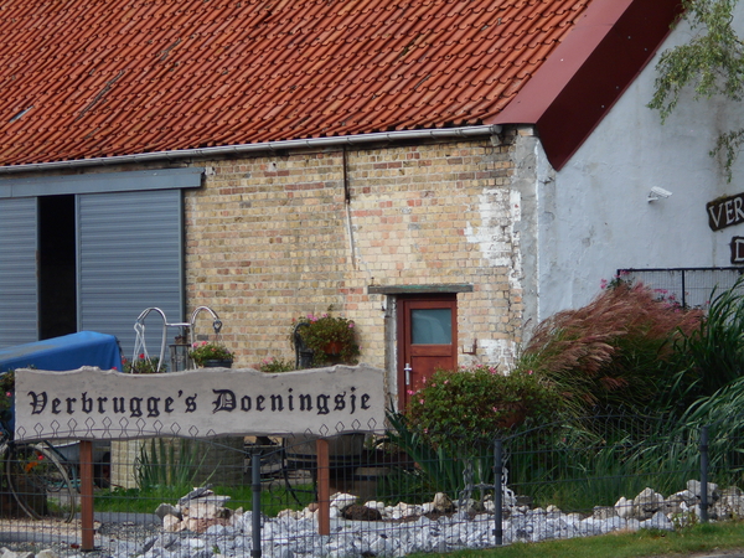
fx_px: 2794
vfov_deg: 11.4
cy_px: 279
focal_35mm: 130
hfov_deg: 15.2
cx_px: 372
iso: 110
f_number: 6.5
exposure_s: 1/250
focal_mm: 23
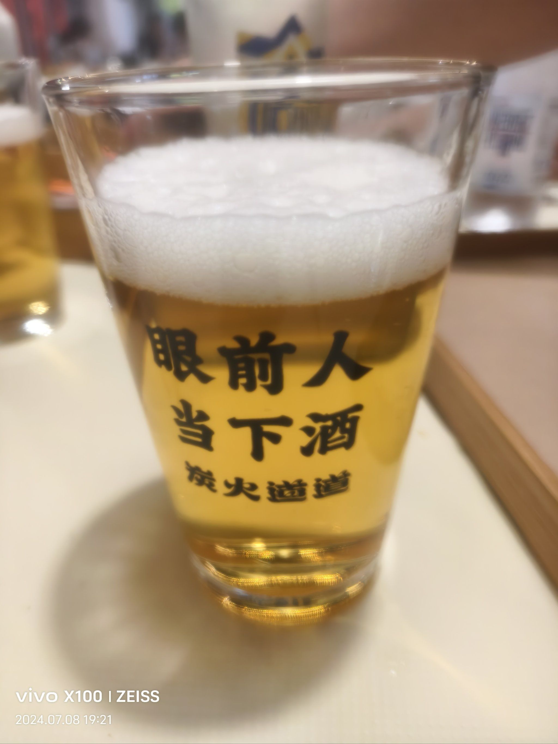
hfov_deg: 58.9
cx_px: 279
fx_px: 494
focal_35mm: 23
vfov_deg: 73.9
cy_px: 372
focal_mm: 5.6
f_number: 1.57
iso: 493
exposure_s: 1/100
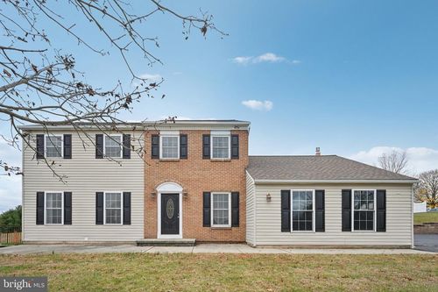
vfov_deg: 73.7
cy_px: 146
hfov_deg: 96.8
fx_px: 195
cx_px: 219
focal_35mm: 16
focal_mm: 16
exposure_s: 1/640
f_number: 8
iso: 800
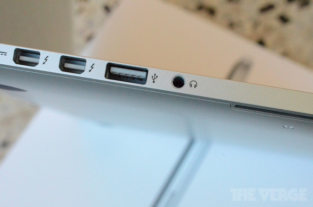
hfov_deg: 33.5
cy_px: 104
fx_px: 520
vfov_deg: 22.5
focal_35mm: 60
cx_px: 156
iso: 8000
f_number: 14
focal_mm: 40
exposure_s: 1/200
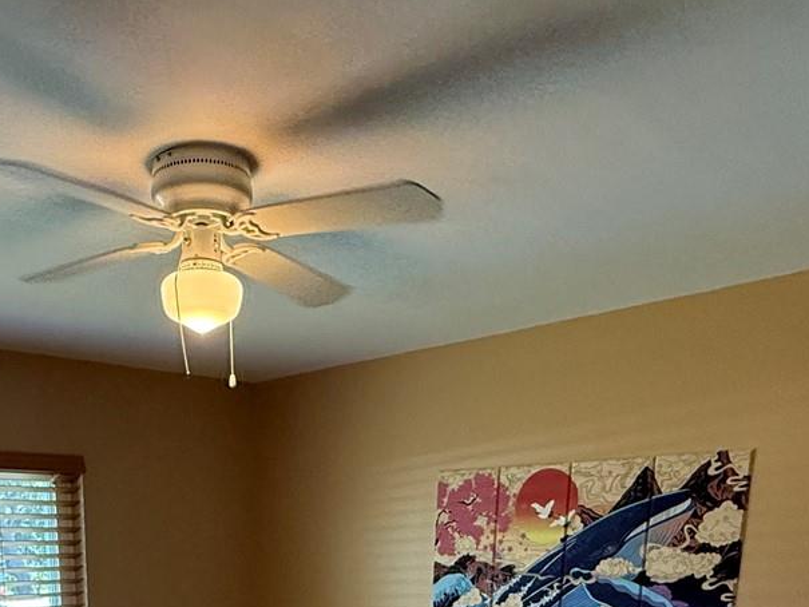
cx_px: 257
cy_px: 734
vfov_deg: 32.0
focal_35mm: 37
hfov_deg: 49.1
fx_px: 865
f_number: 2.2
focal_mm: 2.22
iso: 250
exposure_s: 1/120
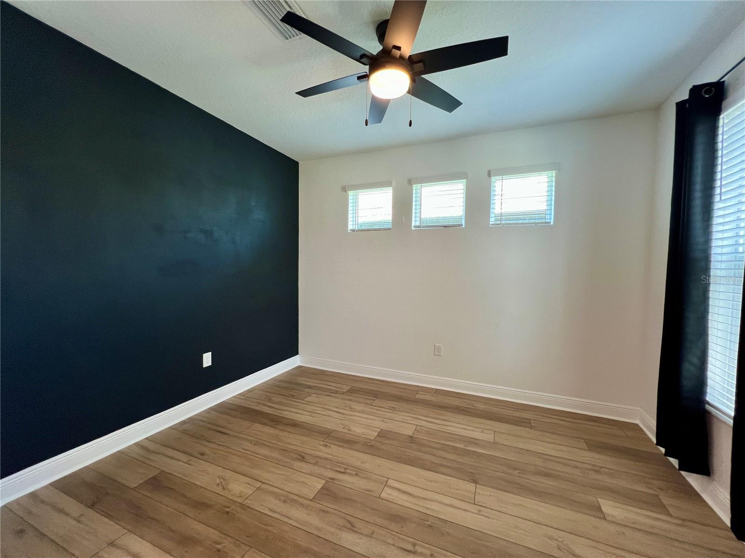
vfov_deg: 89.9
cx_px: 372
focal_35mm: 13
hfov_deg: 106.2
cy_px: 279
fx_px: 280
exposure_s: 1/60
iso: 160
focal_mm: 1.57
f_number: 1.8
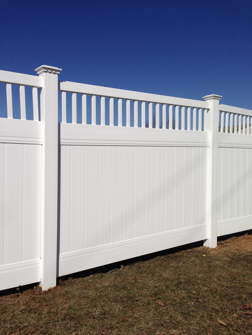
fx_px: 320
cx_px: 126
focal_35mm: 33
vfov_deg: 55.4
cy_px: 168
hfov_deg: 42.9
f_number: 2.4
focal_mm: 4.12
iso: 50
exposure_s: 1/6024
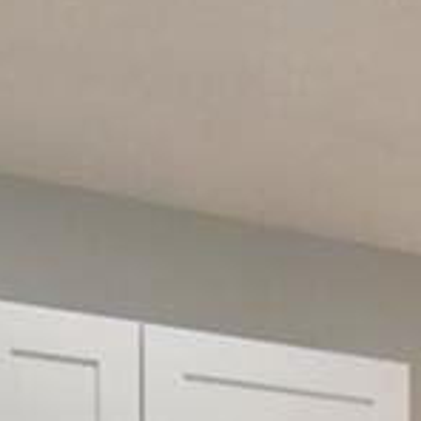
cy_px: 862
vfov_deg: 11.3
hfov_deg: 12.3
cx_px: 515
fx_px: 1899
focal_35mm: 138
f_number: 4.5
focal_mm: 10
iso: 400
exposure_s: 1/100
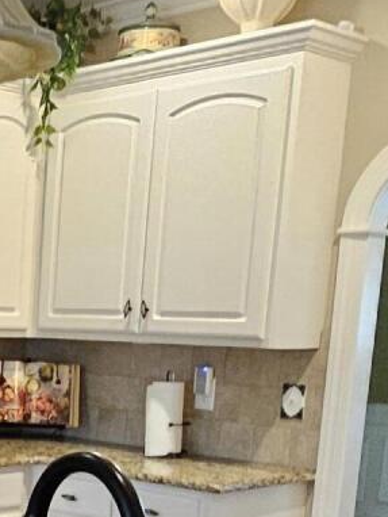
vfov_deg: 27.4
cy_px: 474
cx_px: -220
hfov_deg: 18.7
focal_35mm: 68
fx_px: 1015
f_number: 2.2
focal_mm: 1.74
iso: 320
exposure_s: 1/40
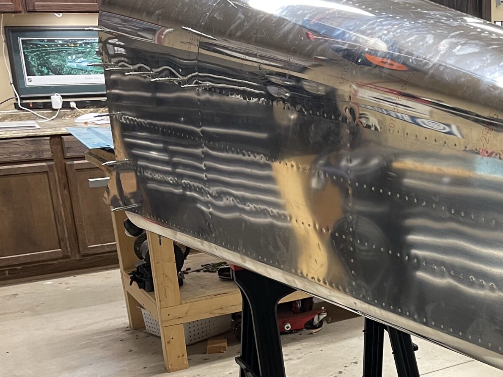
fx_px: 813
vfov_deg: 25.8
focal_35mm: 56
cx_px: 486
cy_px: 281
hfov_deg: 32.1
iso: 200
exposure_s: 1/60
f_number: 1.6
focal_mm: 5.1
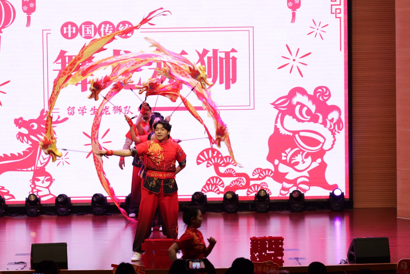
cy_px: 135
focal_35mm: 126
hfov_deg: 16.3
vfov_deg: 10.9
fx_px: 1435
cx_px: 173
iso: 3200
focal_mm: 105
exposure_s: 1/320
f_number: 4
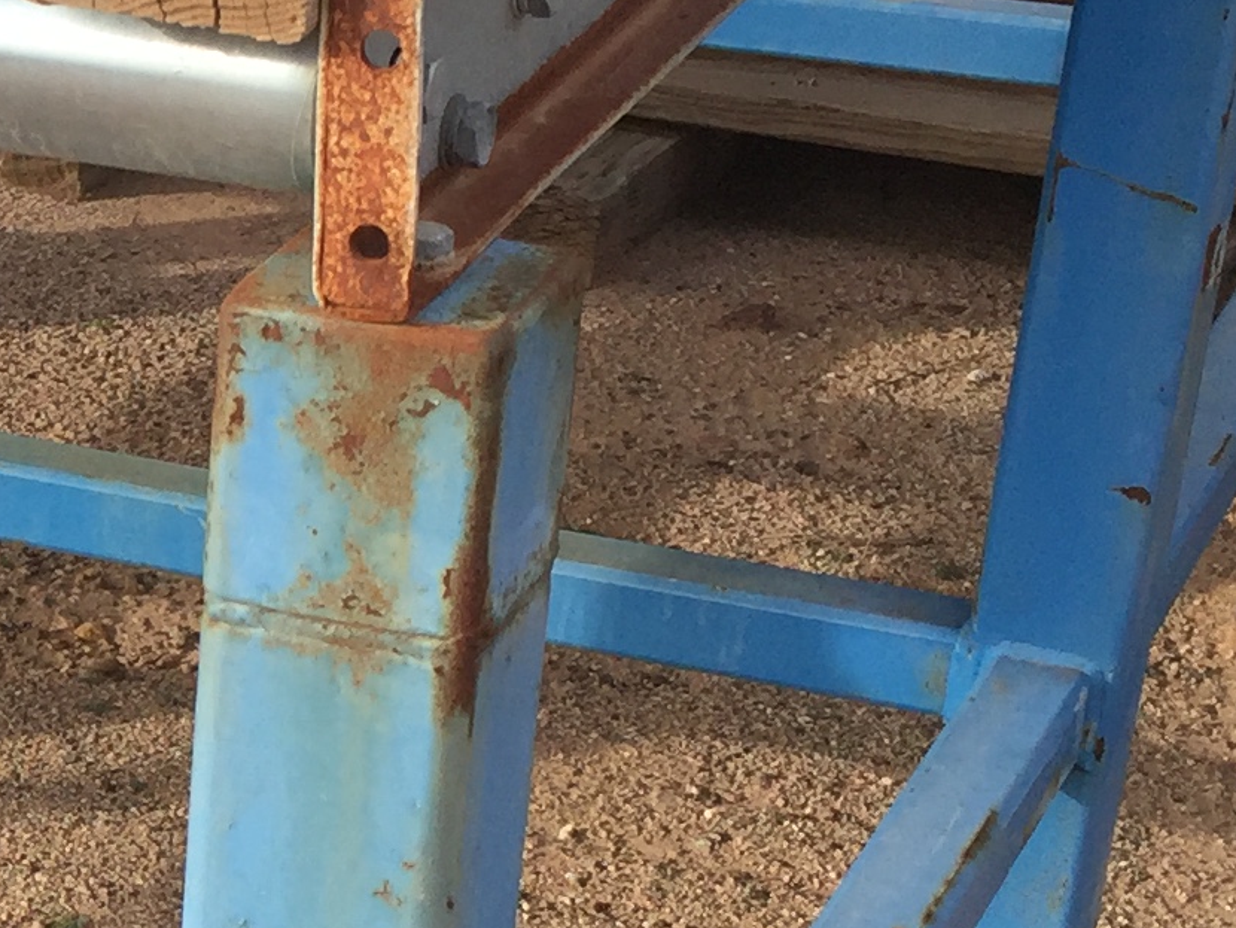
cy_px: 891
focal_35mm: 114
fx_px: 4072
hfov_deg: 15.9
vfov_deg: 12.9
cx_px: -612
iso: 32
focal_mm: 4.15
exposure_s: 1/879
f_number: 2.2
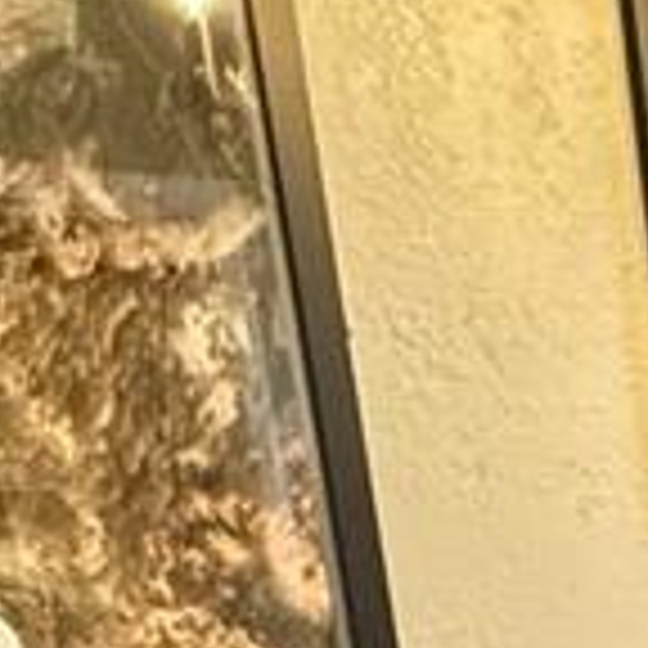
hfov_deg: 13.2
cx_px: 1656
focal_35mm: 88
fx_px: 1864
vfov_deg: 18.1
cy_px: 898
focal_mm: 2.22
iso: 800
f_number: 2.2
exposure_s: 1/60
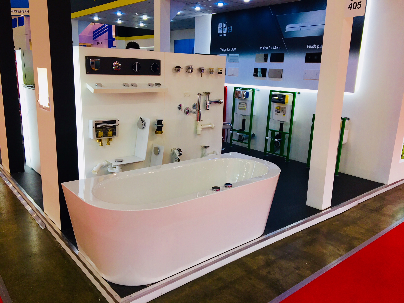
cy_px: 152
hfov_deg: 61.7
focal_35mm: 29
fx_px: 338
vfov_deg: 48.2
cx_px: 202
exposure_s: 1/54
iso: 25
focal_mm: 4.15
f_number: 2.2
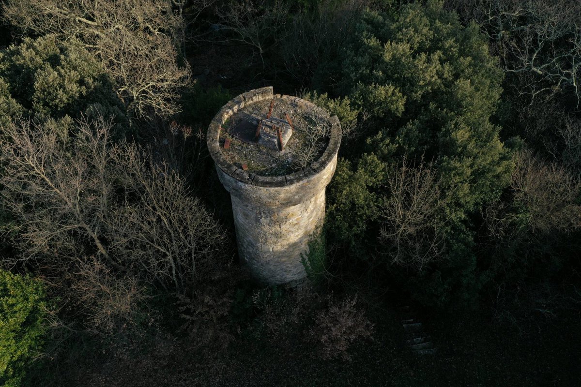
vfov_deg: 46.4
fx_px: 452
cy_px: 194
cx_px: 290
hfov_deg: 65.5
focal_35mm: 28
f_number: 8
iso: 100
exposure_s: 1/30
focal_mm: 10.26
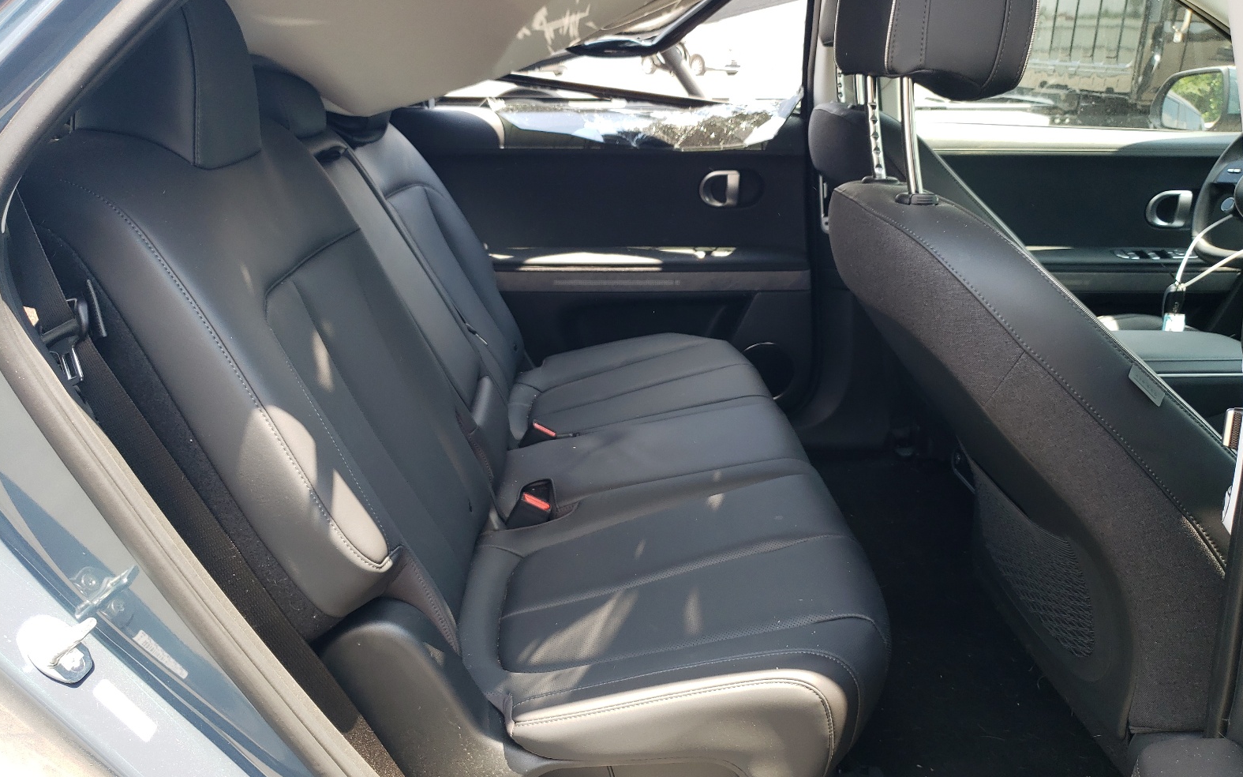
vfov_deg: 44.5
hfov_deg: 66.5
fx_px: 948
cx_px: 626
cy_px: 392
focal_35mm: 28
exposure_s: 1/217
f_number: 1.5
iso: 50
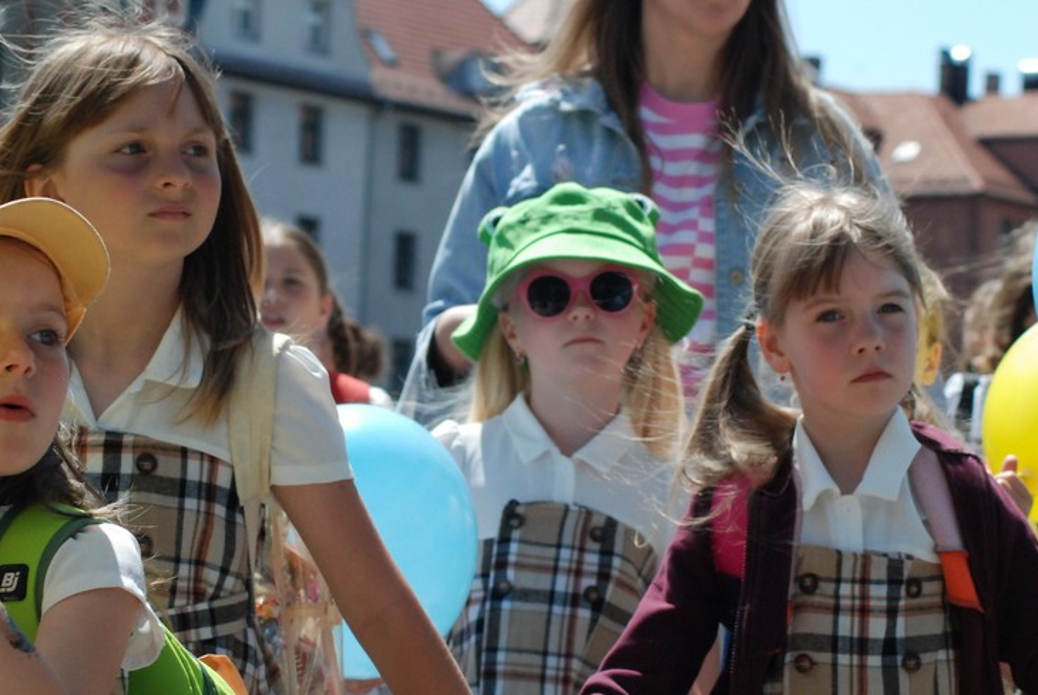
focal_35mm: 142
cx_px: 484
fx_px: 4099
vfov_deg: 9.7
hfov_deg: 14.4
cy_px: 310
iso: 800
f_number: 9
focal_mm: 70
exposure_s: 1/1250
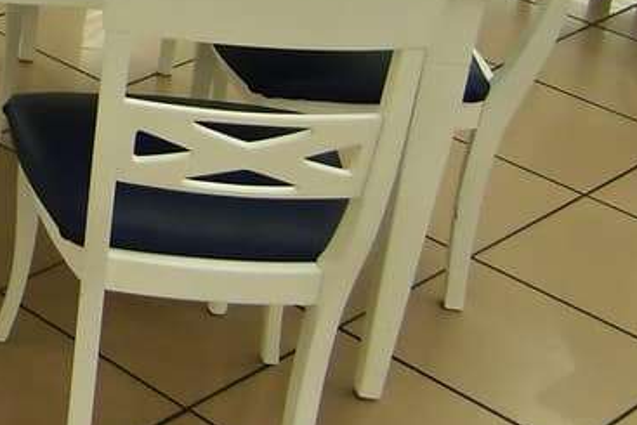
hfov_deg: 17.6
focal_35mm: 98
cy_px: -119
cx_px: -439
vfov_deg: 13.5
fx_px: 1735
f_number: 4
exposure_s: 1/80
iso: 800
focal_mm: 12
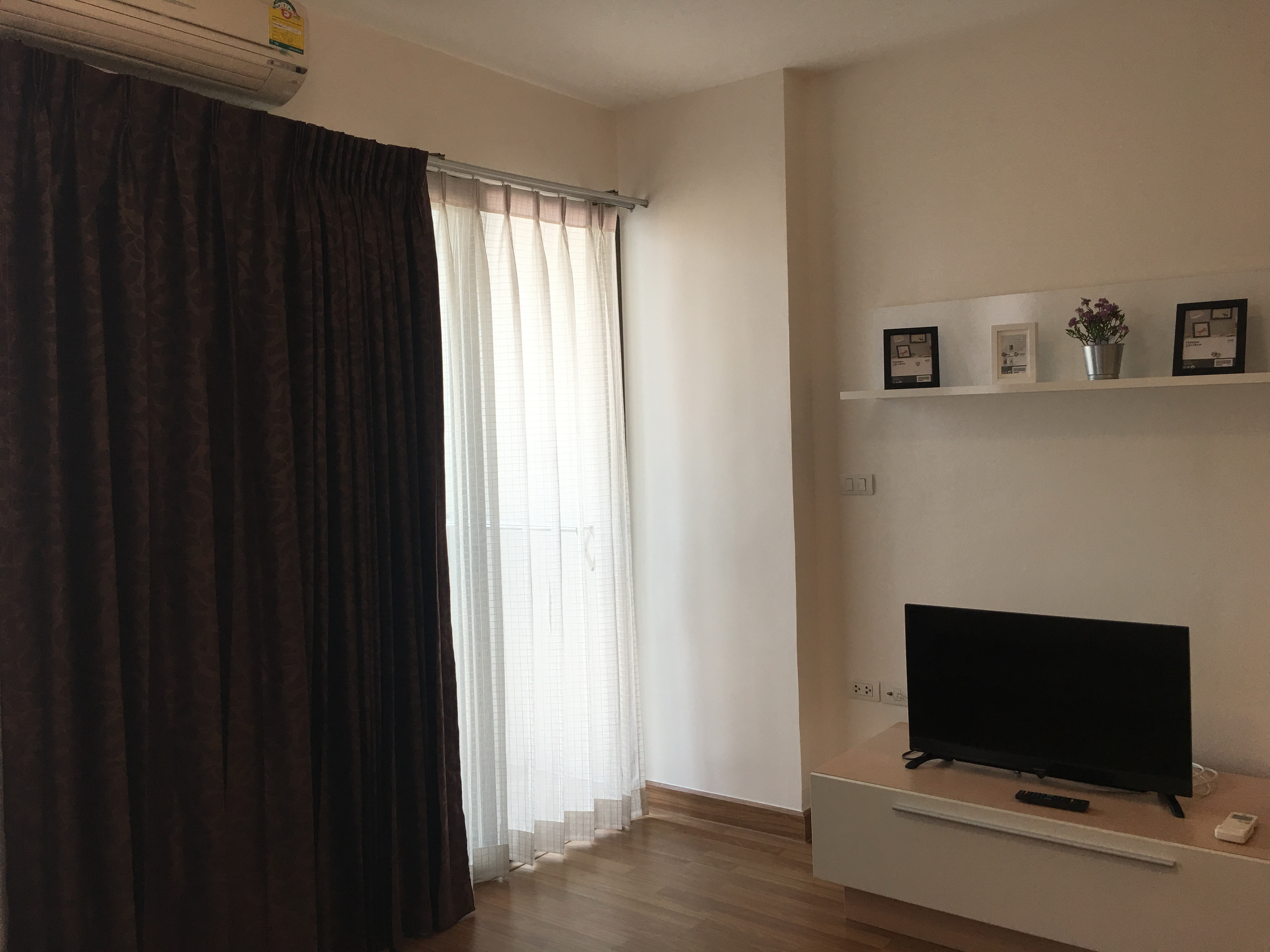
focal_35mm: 29
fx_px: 1064
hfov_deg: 61.7
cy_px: 476
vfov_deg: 48.2
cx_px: 635
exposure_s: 1/33
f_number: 2.2
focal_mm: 4.15
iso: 25
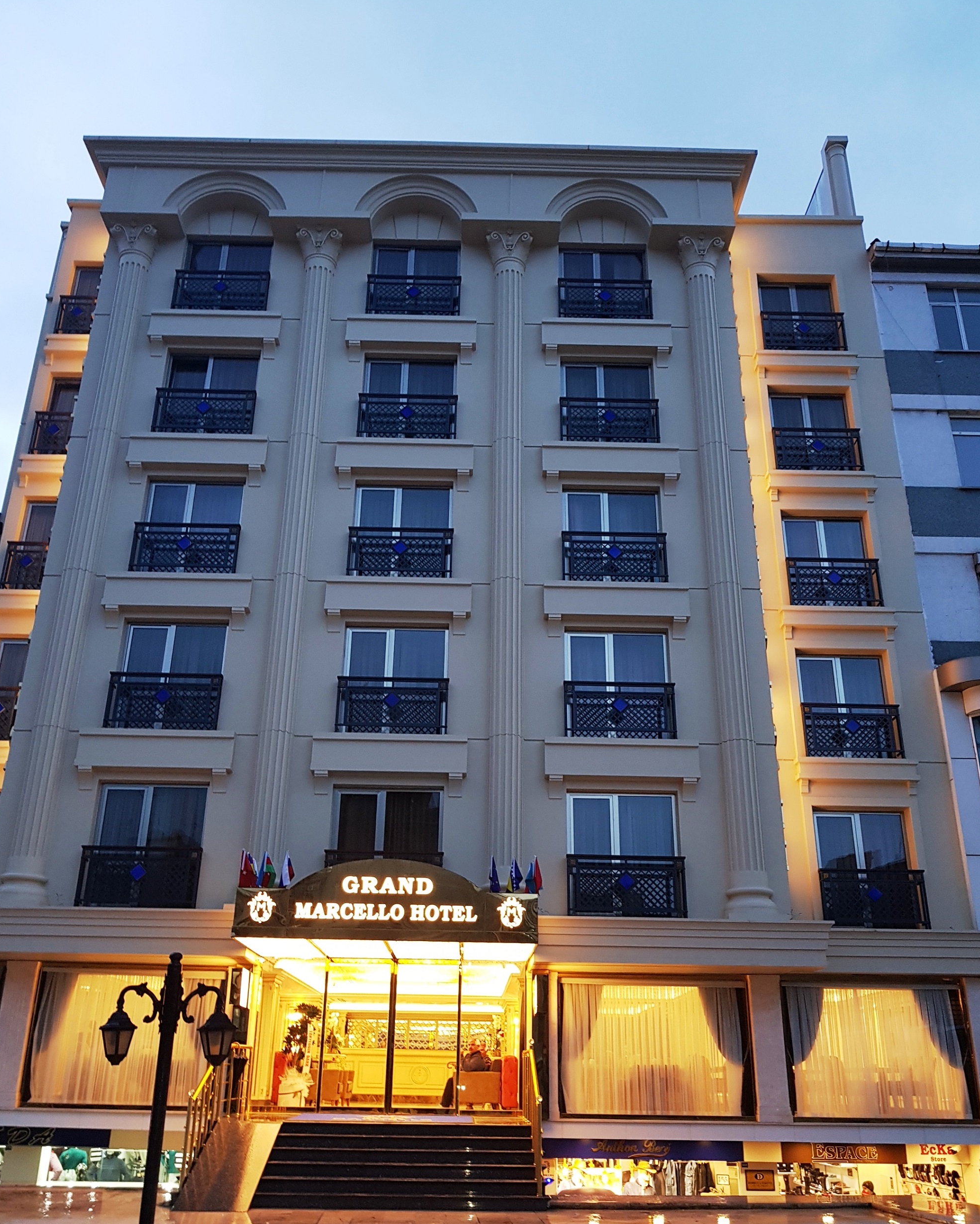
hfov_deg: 51.5
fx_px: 1015
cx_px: 477
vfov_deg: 62.1
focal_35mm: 28
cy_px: 662
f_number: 1.7
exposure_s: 1/25
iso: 100
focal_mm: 4.2
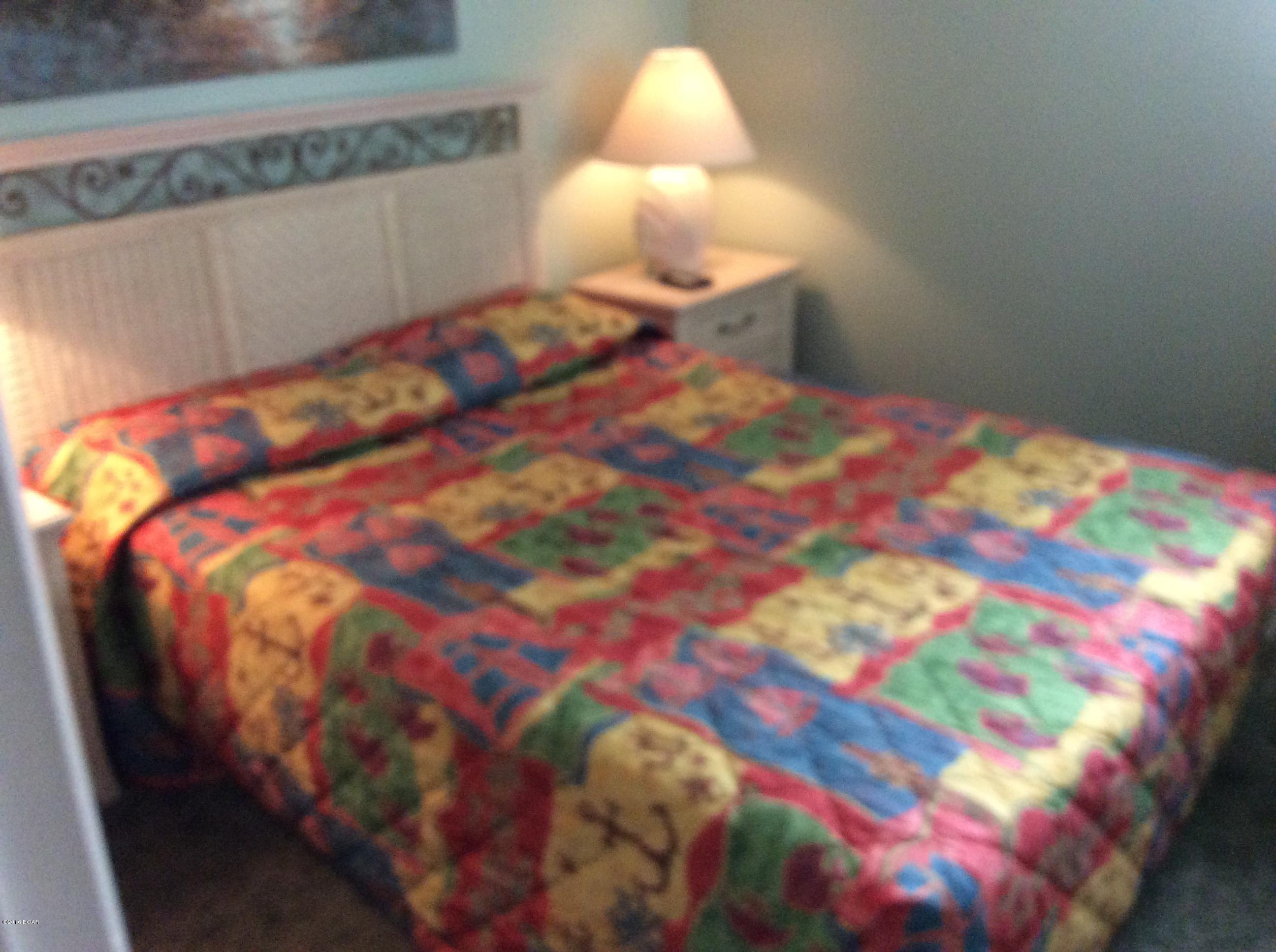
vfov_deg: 44.1
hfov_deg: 56.9
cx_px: 638
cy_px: 476
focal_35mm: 32
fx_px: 1178
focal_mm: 3.3
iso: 250
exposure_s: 1/24
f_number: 2.4
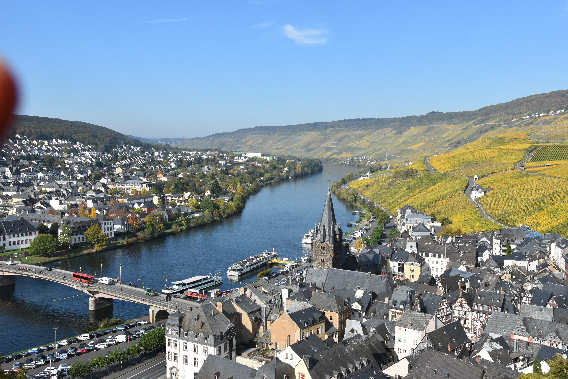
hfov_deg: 51.3
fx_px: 592
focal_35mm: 38
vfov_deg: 35.5
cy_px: 190
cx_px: 284
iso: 200
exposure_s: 1/320
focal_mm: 25
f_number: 9
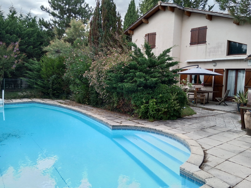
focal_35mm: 26
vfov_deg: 53.1
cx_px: 126
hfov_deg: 67.3
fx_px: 189
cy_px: 94
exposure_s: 1/100
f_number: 1.8
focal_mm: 3.96
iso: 103
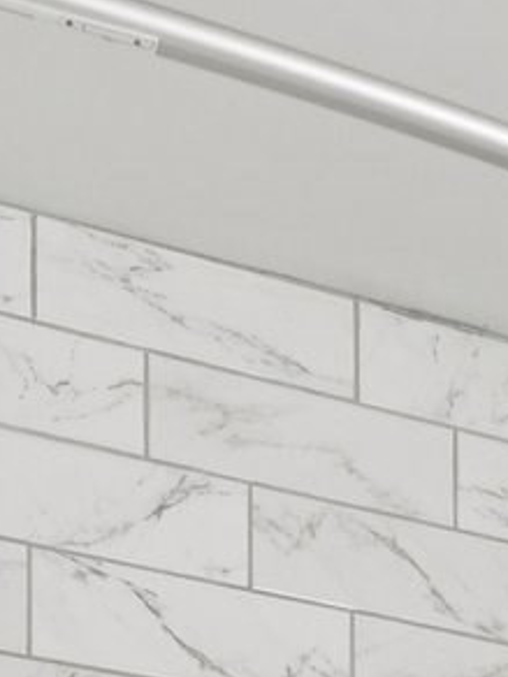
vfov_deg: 14.3
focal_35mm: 101
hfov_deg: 14.0
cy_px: 1541
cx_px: 668
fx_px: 1976
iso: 200
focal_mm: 10
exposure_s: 1/15
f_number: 5.6
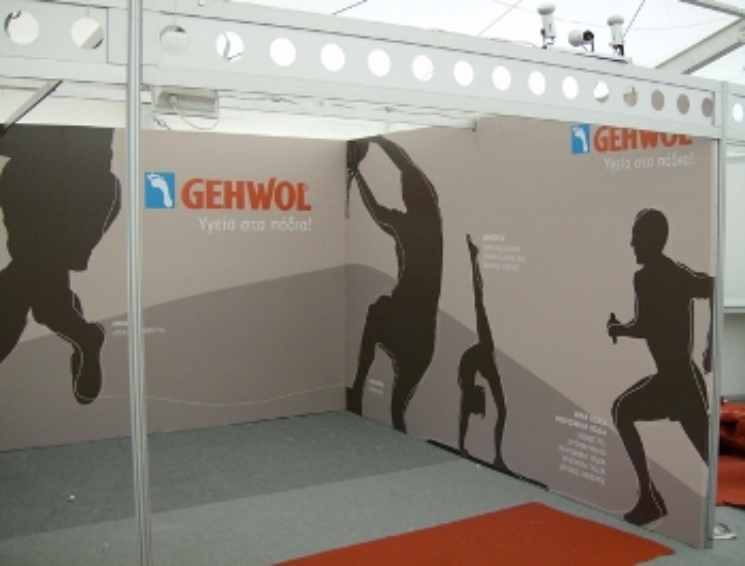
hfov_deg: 51.1
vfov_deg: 40.0
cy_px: 283
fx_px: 779
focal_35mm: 36
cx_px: 372
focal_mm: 6
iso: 100
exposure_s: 1/211
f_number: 2.8
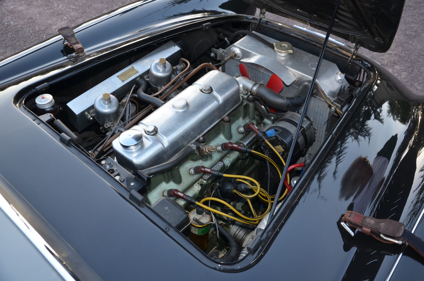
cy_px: 140
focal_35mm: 33
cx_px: 212
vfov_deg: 39.8
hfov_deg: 57.3
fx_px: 388
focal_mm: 22
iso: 250
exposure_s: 1/125
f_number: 3.8
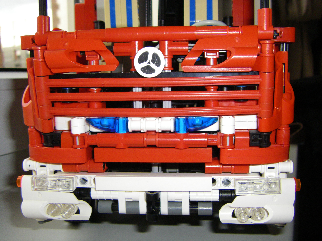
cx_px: 161
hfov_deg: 49.0
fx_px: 353
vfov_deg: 37.7
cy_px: 120
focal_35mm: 38
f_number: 7
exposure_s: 1/50
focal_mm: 6.3
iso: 200
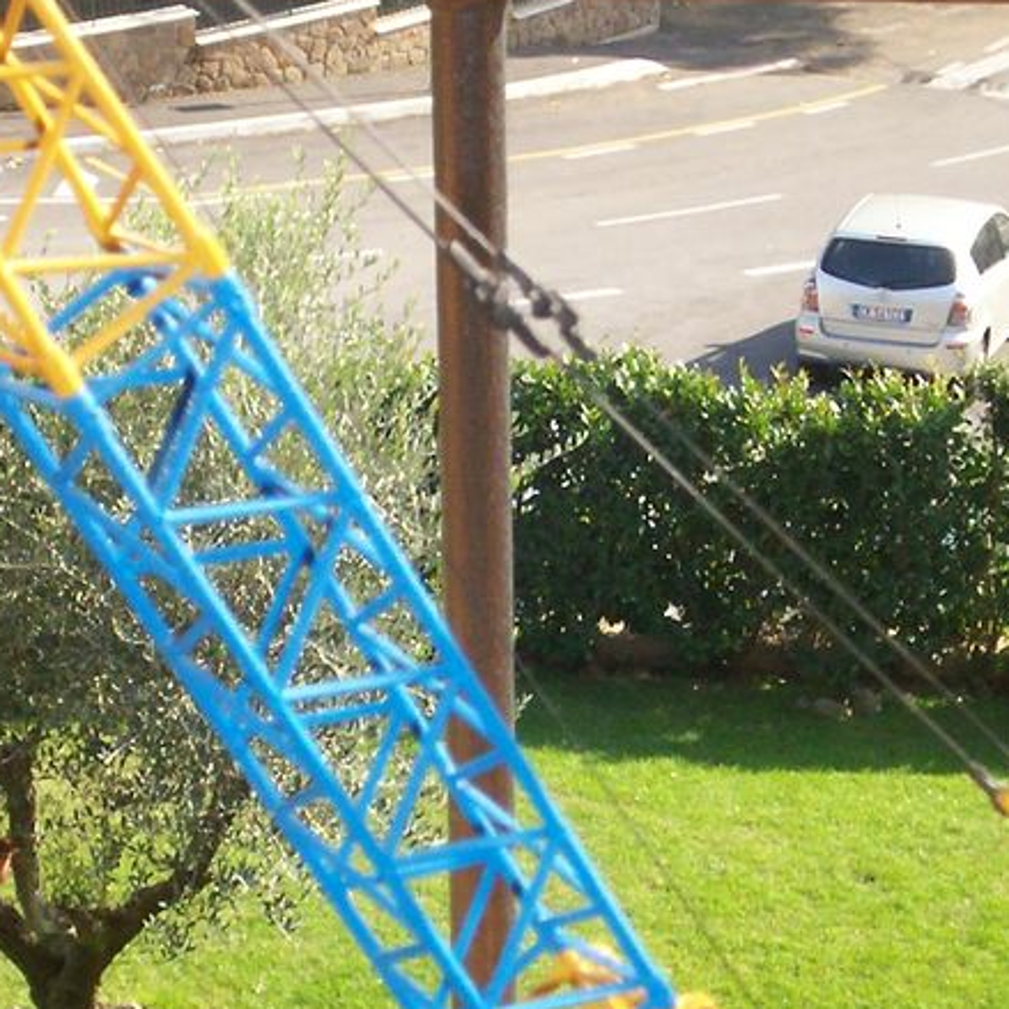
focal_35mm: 99
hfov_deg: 17.6
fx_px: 3265
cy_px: 548
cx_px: 487
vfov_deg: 17.6
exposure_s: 1/195
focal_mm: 5.9
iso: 100
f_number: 4.5
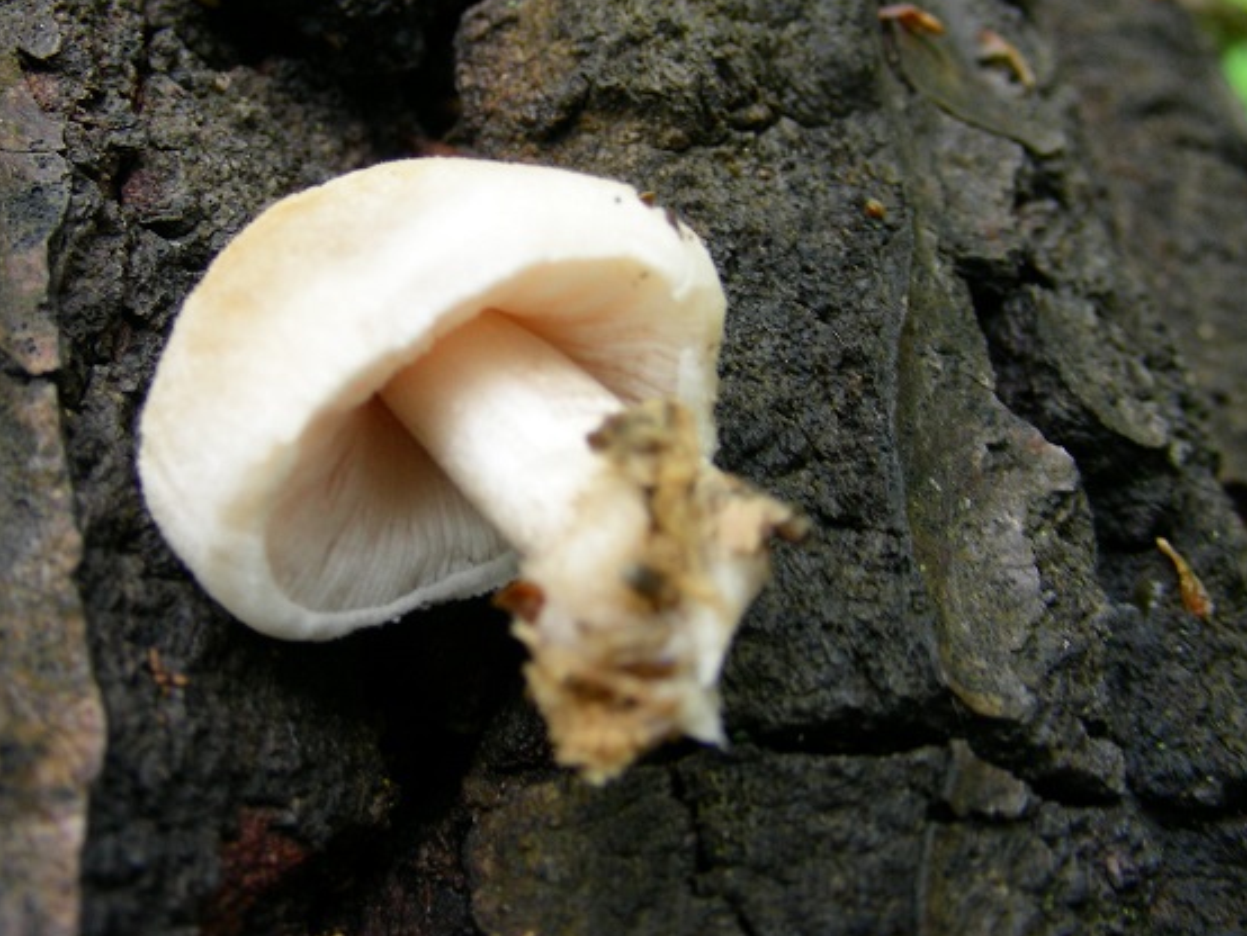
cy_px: 352
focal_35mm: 48
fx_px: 1730
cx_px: 549
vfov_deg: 30.2
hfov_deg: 39.6
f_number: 3.5
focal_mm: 6.3
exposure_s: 1/17.3
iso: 50
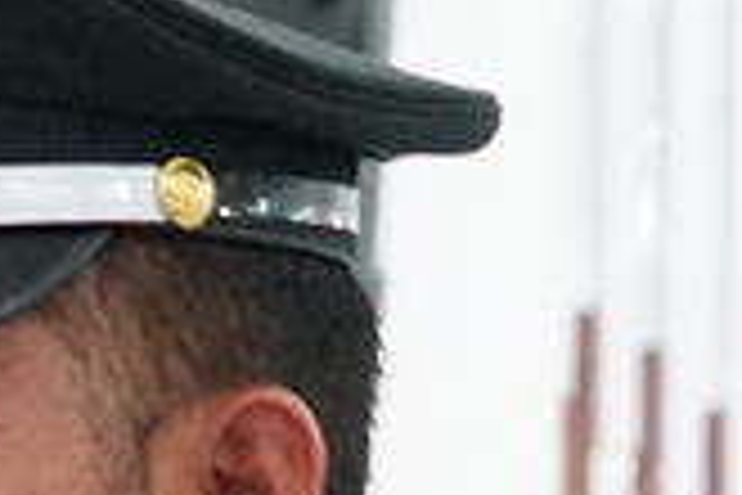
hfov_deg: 5.8
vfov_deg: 3.9
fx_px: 7048
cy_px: 1307
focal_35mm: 342
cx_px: -863
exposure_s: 1/60
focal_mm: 55
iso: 8000
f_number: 5
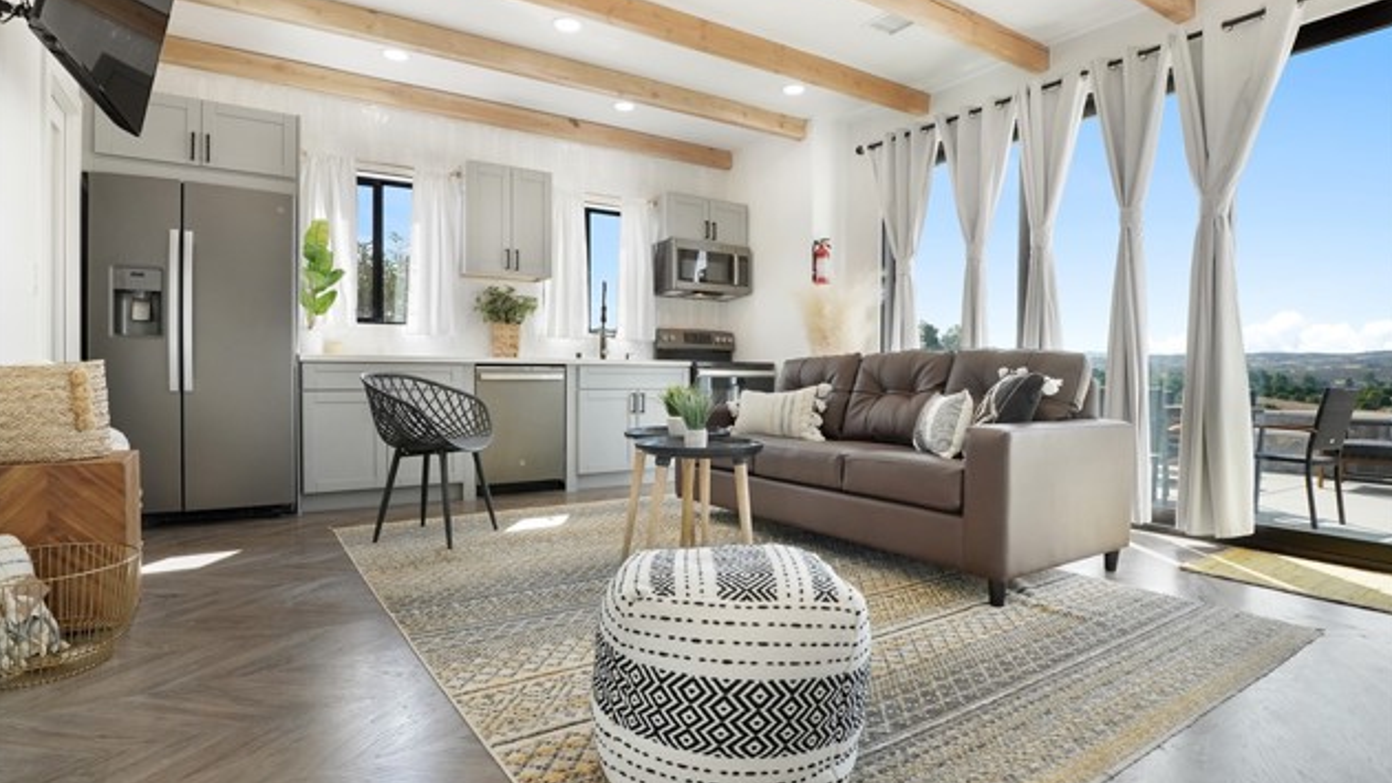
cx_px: 695
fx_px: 647
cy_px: 371
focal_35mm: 18
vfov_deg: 62.3
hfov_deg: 94.2
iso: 400
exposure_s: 1/200
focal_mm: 11
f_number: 6.3
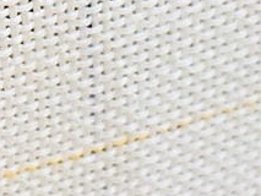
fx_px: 2037
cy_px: -267
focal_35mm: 270
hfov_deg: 7.3
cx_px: -74
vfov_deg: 5.3
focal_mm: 6.86
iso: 250
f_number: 1.78
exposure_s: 1/40
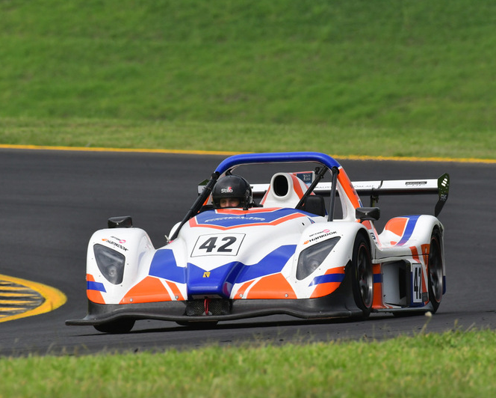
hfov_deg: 2.5
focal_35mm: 780
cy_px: 199
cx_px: 274
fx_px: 11457
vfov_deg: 2.0
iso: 500
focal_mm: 460
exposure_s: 1/640
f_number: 10
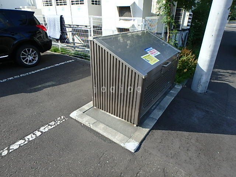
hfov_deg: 79.0
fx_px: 143
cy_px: 88
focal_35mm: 21
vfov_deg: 63.4
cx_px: 118
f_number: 3.5
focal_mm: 3.7
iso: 125
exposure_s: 1/320
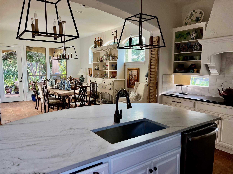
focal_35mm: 26
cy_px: 87
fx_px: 175
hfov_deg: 67.3
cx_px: 116
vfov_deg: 53.1
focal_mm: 5.7
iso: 80
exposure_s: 1/121
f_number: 1.5
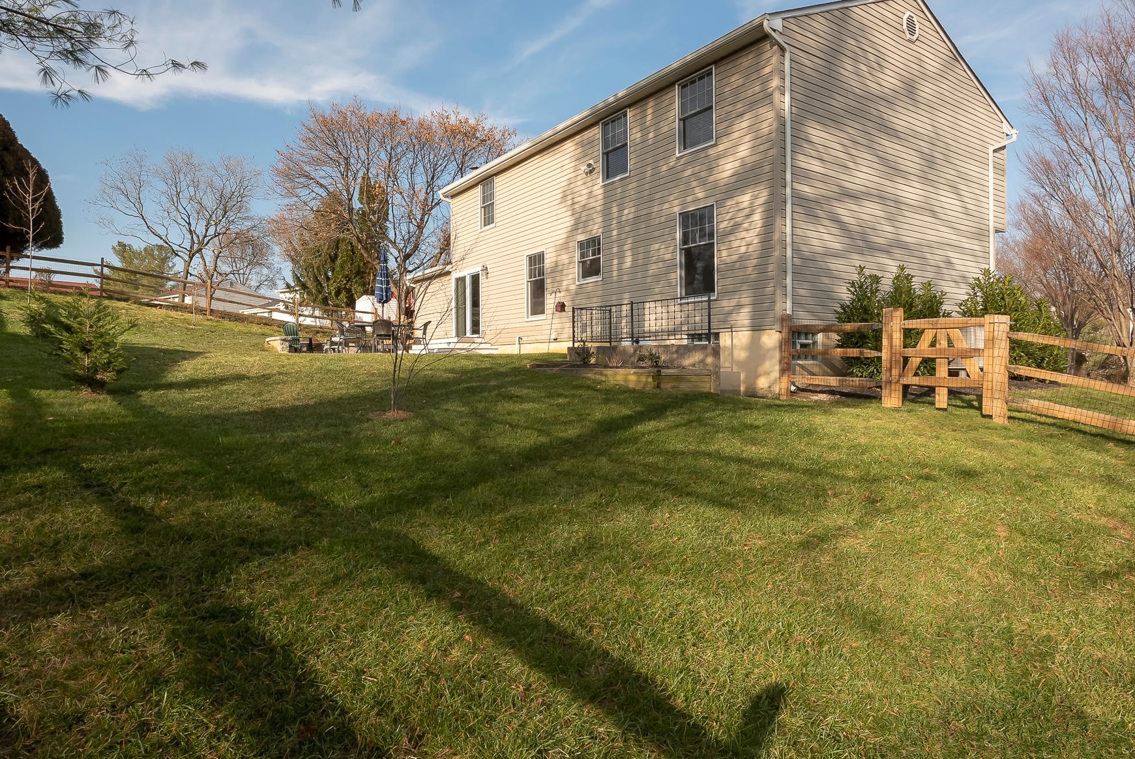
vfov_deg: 62.0
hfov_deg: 83.7
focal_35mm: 20
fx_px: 631
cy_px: 355
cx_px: 516
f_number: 16
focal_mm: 17
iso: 320
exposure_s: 1/320
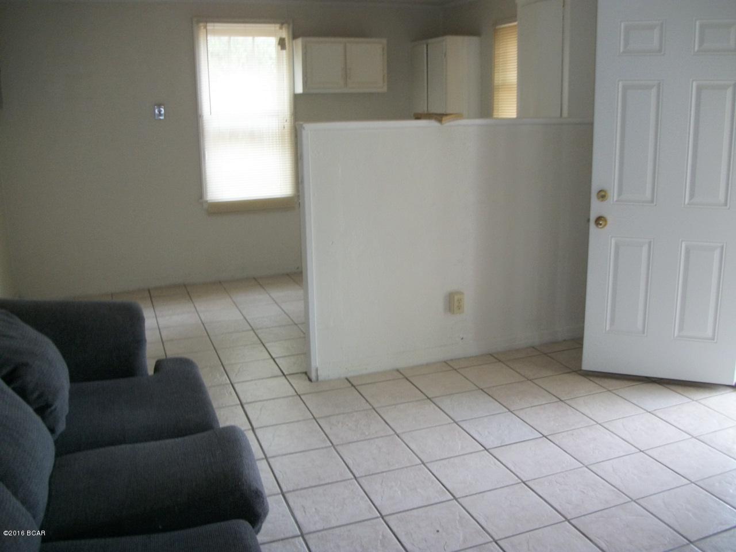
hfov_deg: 56.8
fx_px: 680
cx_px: 368
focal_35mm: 32
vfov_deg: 44.2
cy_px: 276
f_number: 2.9
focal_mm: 5.7
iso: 160
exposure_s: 1/30
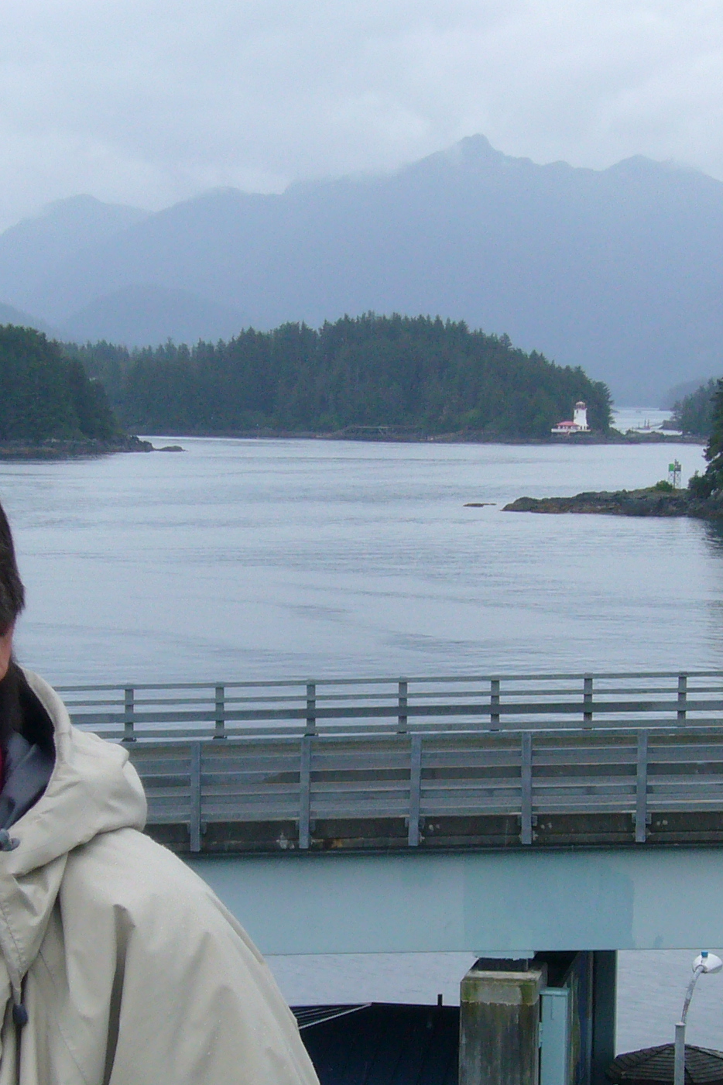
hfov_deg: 11.9
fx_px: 3464
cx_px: 303
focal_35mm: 115
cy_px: 741
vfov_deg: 17.7
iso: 100
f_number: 7
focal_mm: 9.1
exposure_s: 1/200
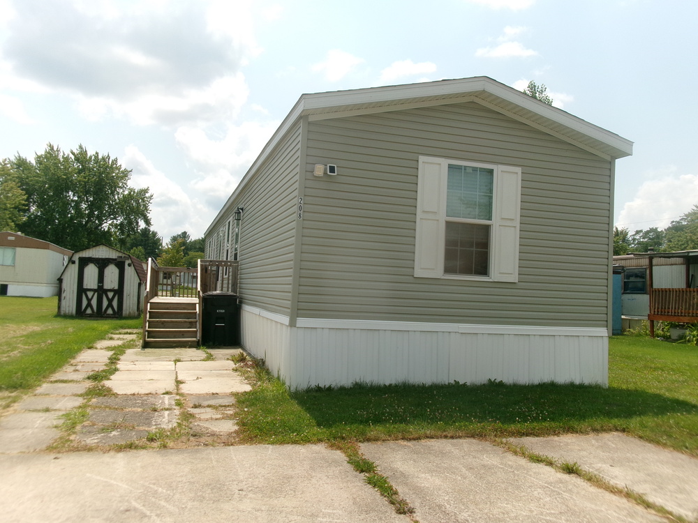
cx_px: 349
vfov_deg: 49.7
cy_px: 262
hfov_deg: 63.4
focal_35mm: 28
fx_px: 565
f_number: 10.8
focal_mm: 5.1
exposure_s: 1/150
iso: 100
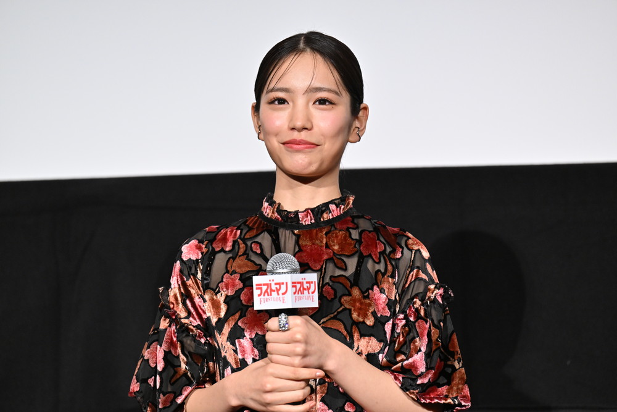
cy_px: 206
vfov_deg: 6.9
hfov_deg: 10.3
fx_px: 3428
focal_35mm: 200
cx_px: 308
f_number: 4
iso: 2500
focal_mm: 200
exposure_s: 1/250
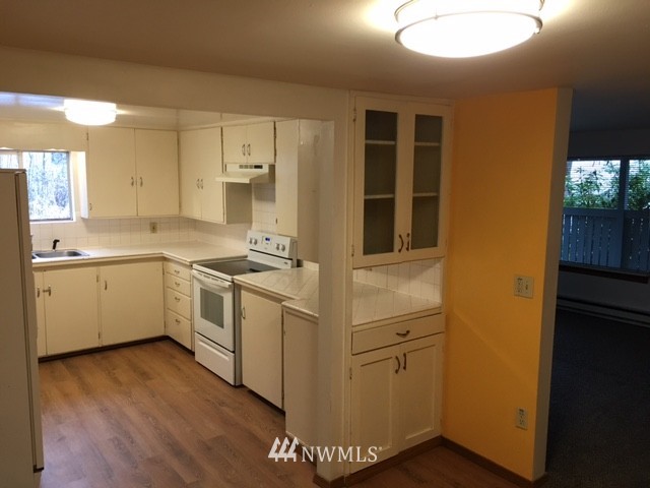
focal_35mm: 29
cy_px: 244
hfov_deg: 61.7
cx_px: 325
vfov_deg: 48.2
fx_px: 545
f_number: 2.2
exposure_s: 1/30
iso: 100
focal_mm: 4.15
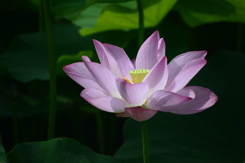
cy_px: 82
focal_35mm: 300
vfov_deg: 4.6
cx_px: 122
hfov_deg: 6.9
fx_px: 2041
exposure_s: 1/1000
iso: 800
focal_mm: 200
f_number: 6.3
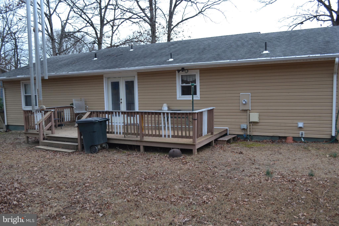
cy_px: 113
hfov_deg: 57.2
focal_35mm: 33
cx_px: 170
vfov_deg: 40.0
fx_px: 311
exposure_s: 1/80
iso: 400
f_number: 4.5
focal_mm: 22
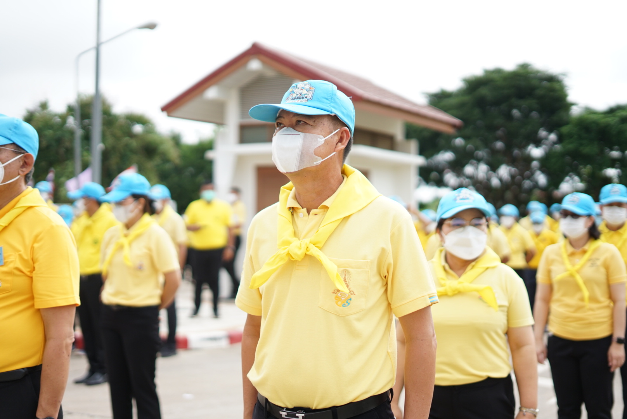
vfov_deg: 27.0
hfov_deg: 39.6
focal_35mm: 50
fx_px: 871
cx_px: 314
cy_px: 210
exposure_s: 1/5000
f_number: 1.8
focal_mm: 50
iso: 400
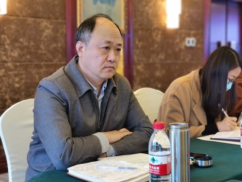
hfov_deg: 35.5
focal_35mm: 54
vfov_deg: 27.0
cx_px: 121
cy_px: 91
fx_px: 378
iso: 250
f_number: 4
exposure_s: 1/100
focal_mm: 5.56
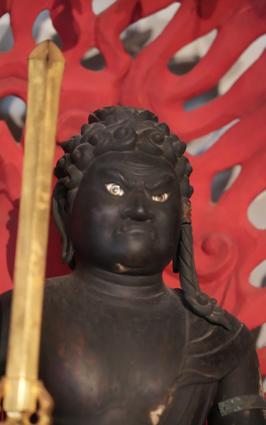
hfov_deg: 12.7
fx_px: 1195
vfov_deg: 20.2
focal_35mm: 103
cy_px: 214
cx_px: 127
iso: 12800
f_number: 4
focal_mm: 100
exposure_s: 1/100
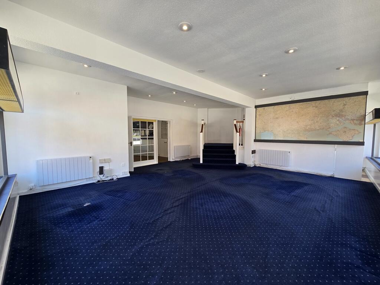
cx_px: 190
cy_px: 142
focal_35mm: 13
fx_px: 143
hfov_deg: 106.2
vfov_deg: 89.9
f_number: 2.2
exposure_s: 1/100
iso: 64
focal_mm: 2.2
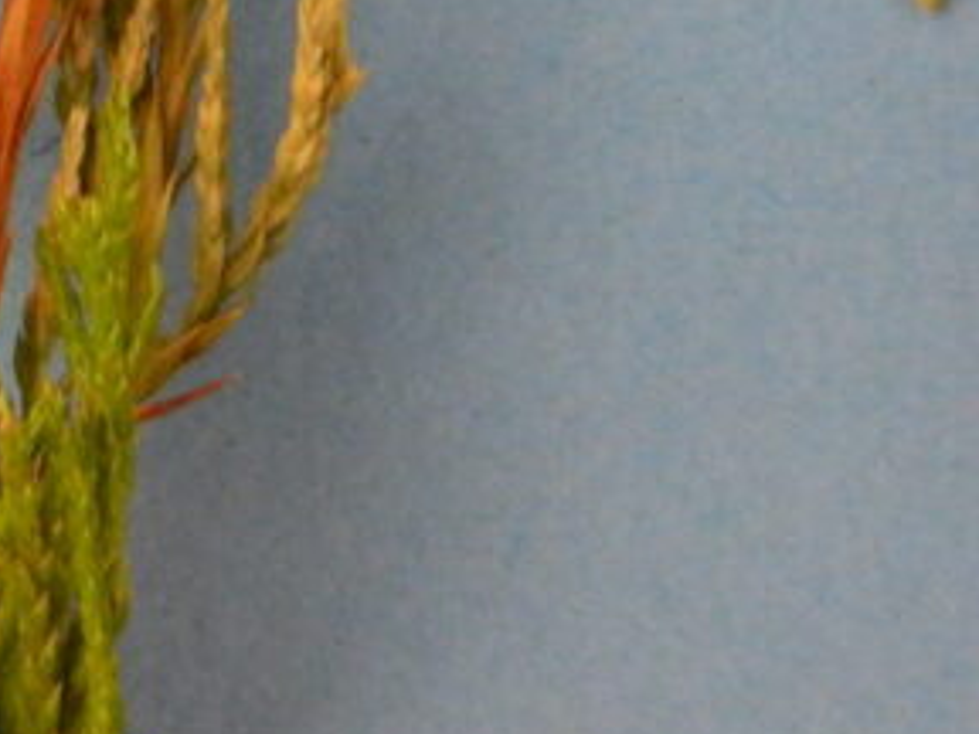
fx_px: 2517
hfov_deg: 20.7
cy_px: 75
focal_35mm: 89
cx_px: -160
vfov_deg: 16.4
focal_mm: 4.5
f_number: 3.5
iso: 640
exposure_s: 1/160
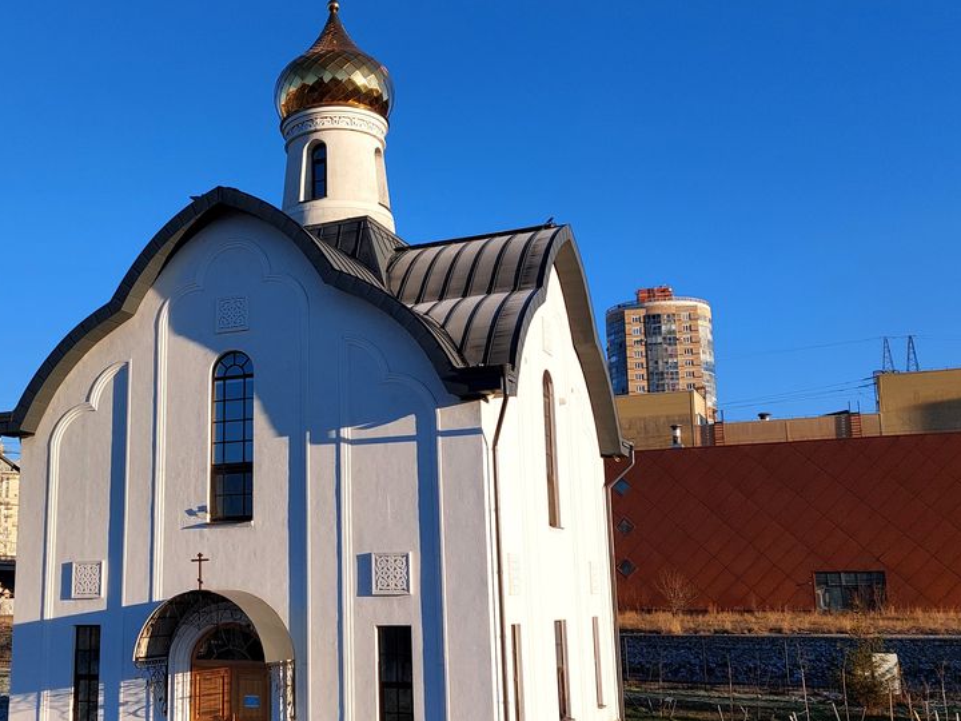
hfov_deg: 45.8
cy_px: 385
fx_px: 1110
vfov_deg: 35.9
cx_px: 292
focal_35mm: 40
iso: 25
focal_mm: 5.23
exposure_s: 1/806
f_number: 1.8
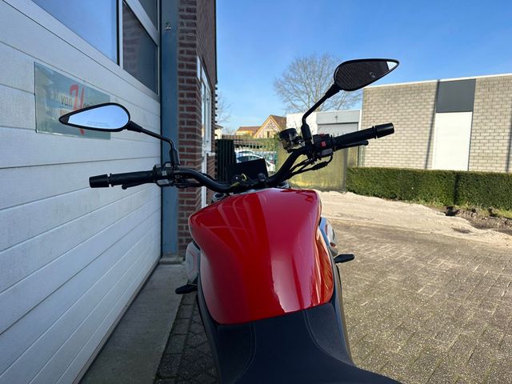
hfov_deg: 71.6
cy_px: 192
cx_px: 256
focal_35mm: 24
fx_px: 355
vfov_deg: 56.8
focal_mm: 6.86
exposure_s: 1/2732
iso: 80
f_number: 1.78
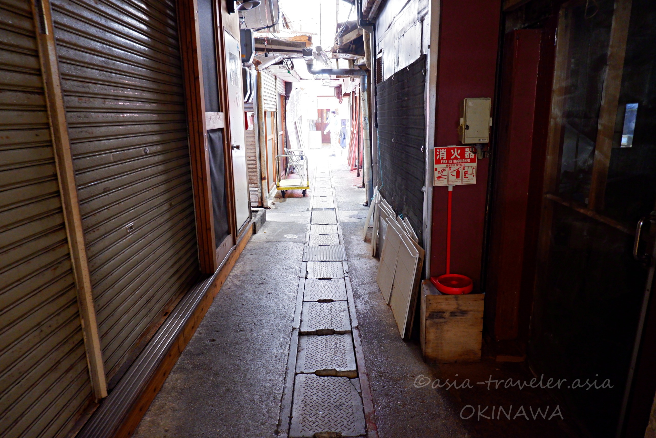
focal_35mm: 23
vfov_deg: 55.1
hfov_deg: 76.1
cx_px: 328
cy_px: 219
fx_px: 419
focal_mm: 15
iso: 2500
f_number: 3.5
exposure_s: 1/34
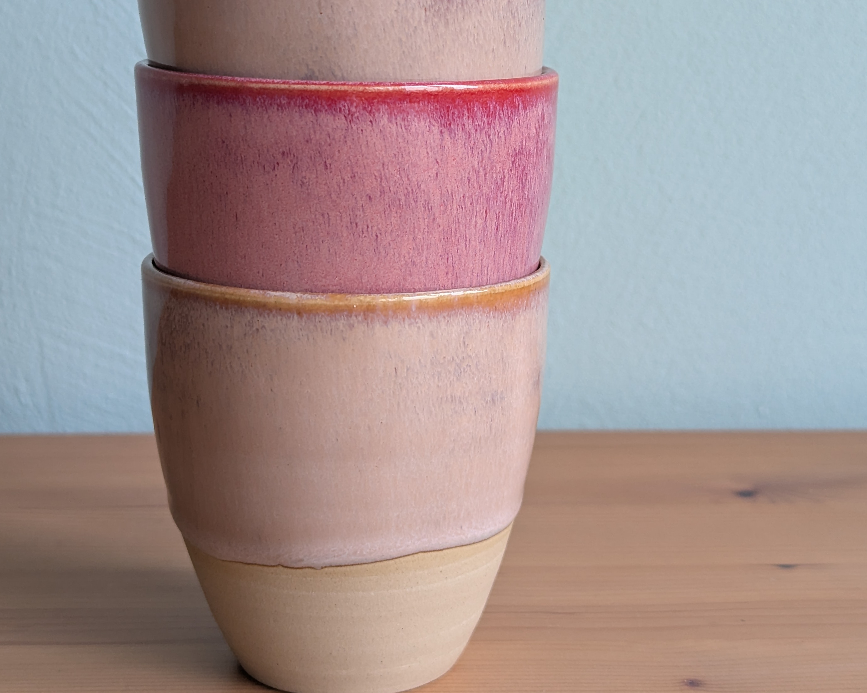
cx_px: 421
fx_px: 1770
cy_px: 186
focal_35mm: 69
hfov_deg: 27.5
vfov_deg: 22.0
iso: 90
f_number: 1.85
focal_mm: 6.81
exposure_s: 1/23.8
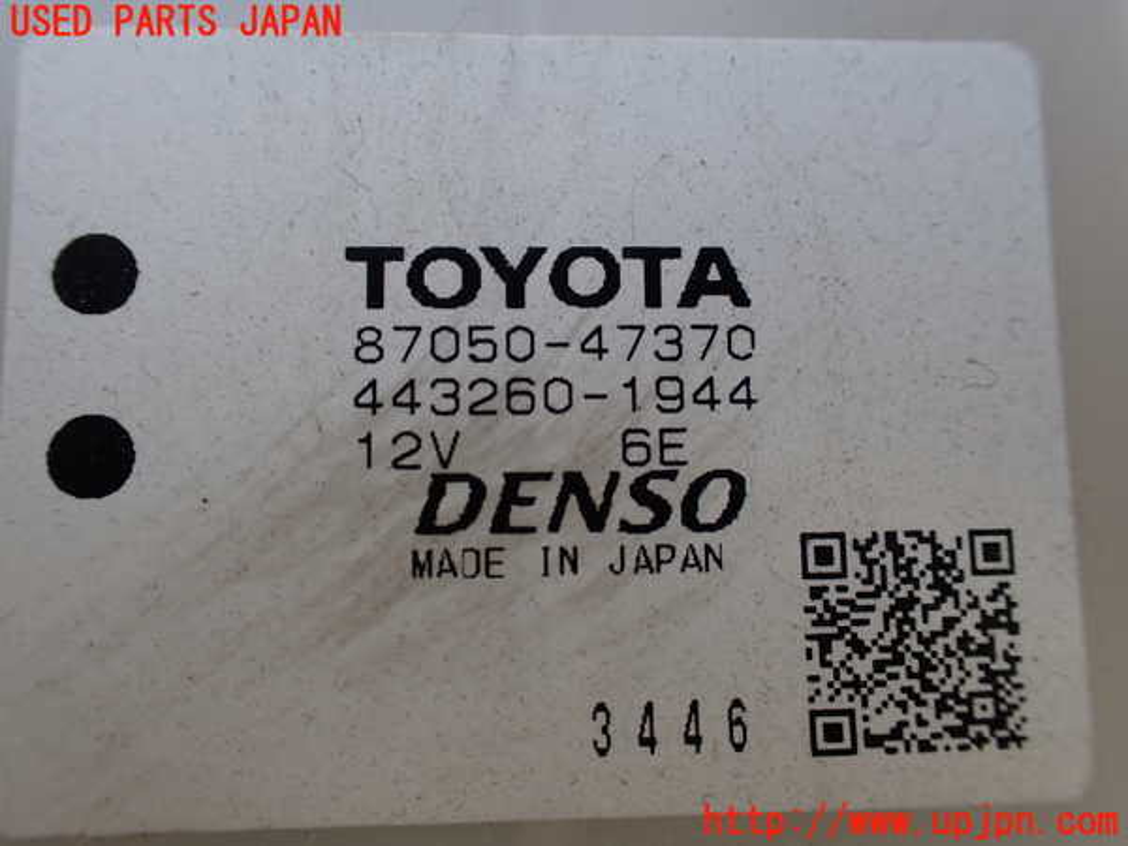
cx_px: 564
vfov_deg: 46.8
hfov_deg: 60.0
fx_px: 978
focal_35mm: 30
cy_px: 423
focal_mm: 5.4
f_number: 3.2
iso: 100
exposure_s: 1/160
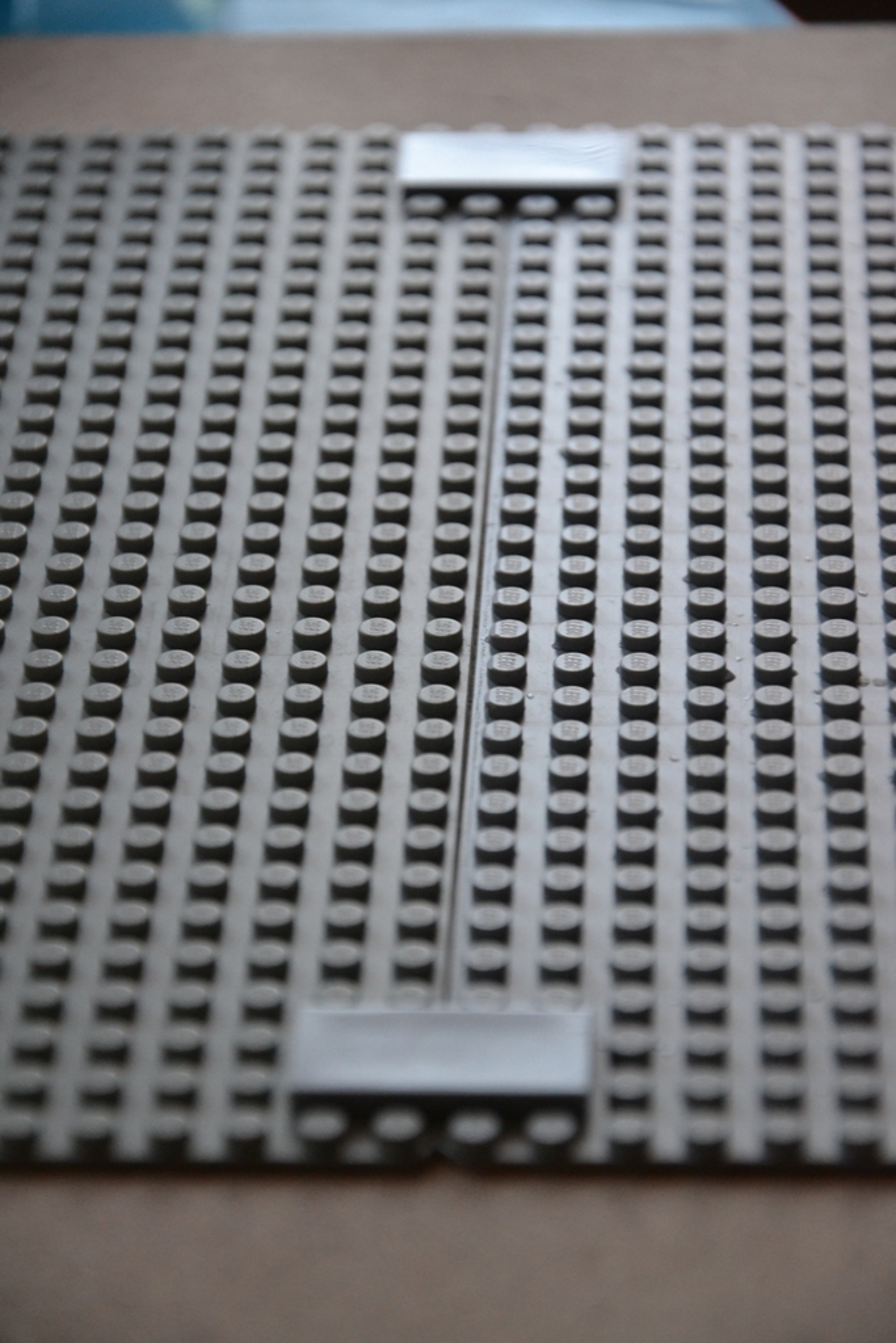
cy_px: 672
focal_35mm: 158
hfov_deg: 8.7
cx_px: 448
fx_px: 5878
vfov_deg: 13.0
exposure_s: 1/60
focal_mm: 105
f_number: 5.6
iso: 1600
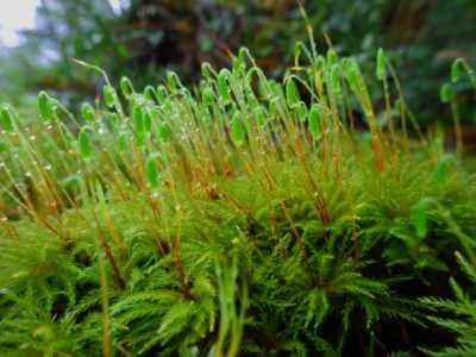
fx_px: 344
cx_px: 238
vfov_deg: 54.9
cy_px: 178
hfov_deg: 69.4
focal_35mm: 25
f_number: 2.8
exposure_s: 1/45
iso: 250
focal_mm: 4.5
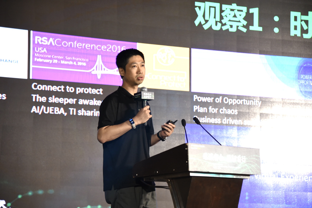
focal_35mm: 86
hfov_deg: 23.6
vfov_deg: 15.9
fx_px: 745
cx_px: 156
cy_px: 104
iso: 2000
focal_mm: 86
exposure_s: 1/100
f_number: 4
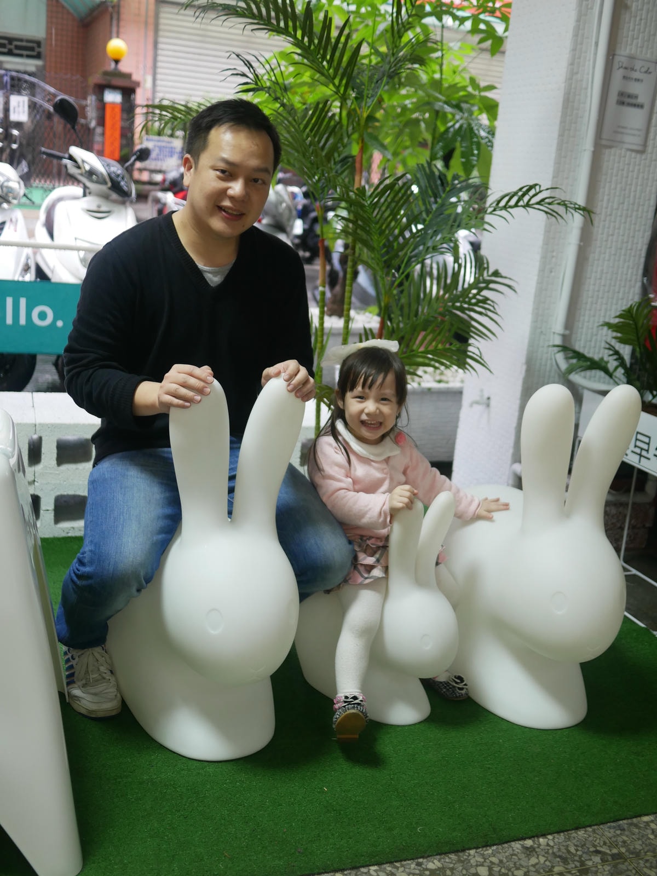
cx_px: 328
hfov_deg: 36.0
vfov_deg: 46.8
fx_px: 1012
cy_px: 438
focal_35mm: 40
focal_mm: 20
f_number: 1.7
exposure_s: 1/60
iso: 400
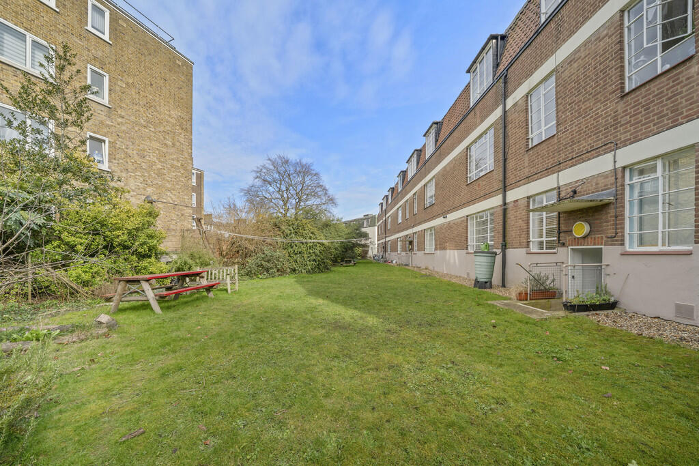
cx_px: 350
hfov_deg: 112.6
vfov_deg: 90.0
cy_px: 233
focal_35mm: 12
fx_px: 233
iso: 250
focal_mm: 12
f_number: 8
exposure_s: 1/60
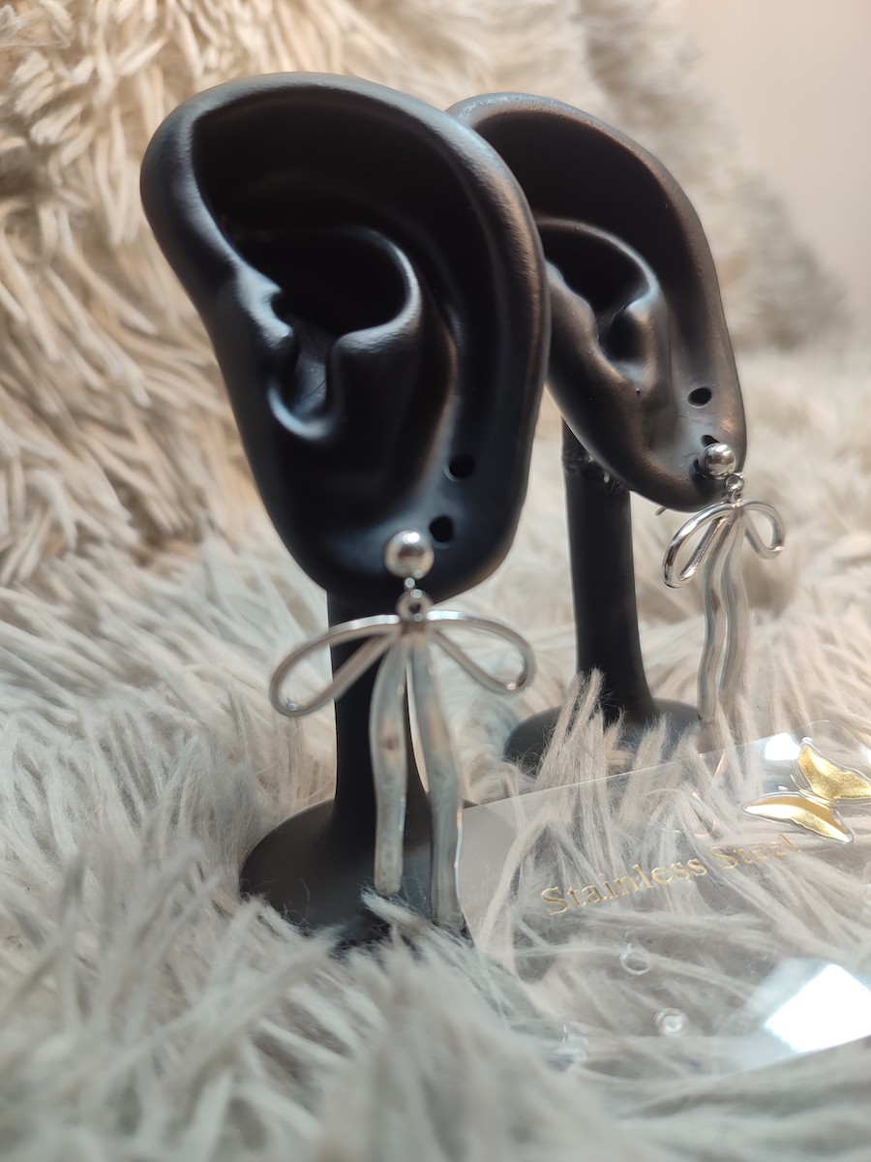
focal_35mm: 25
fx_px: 839
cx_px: 436
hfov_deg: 54.9
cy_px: 581
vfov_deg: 69.4
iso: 131
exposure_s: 1/50
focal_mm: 5.95
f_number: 1.89
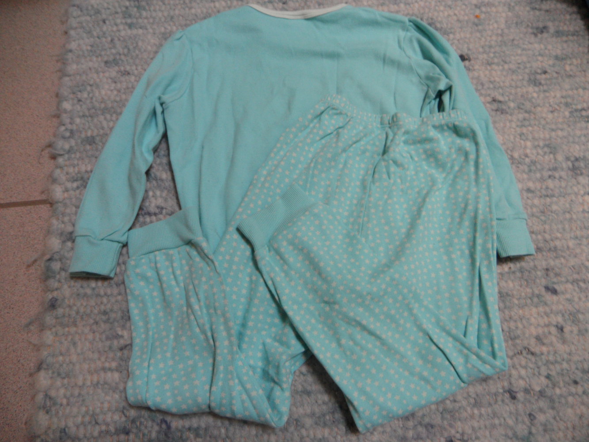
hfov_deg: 71.6
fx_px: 408
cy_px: 221
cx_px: 294
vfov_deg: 56.8
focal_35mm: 24
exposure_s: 1/30
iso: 120
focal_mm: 4.1
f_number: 2.9
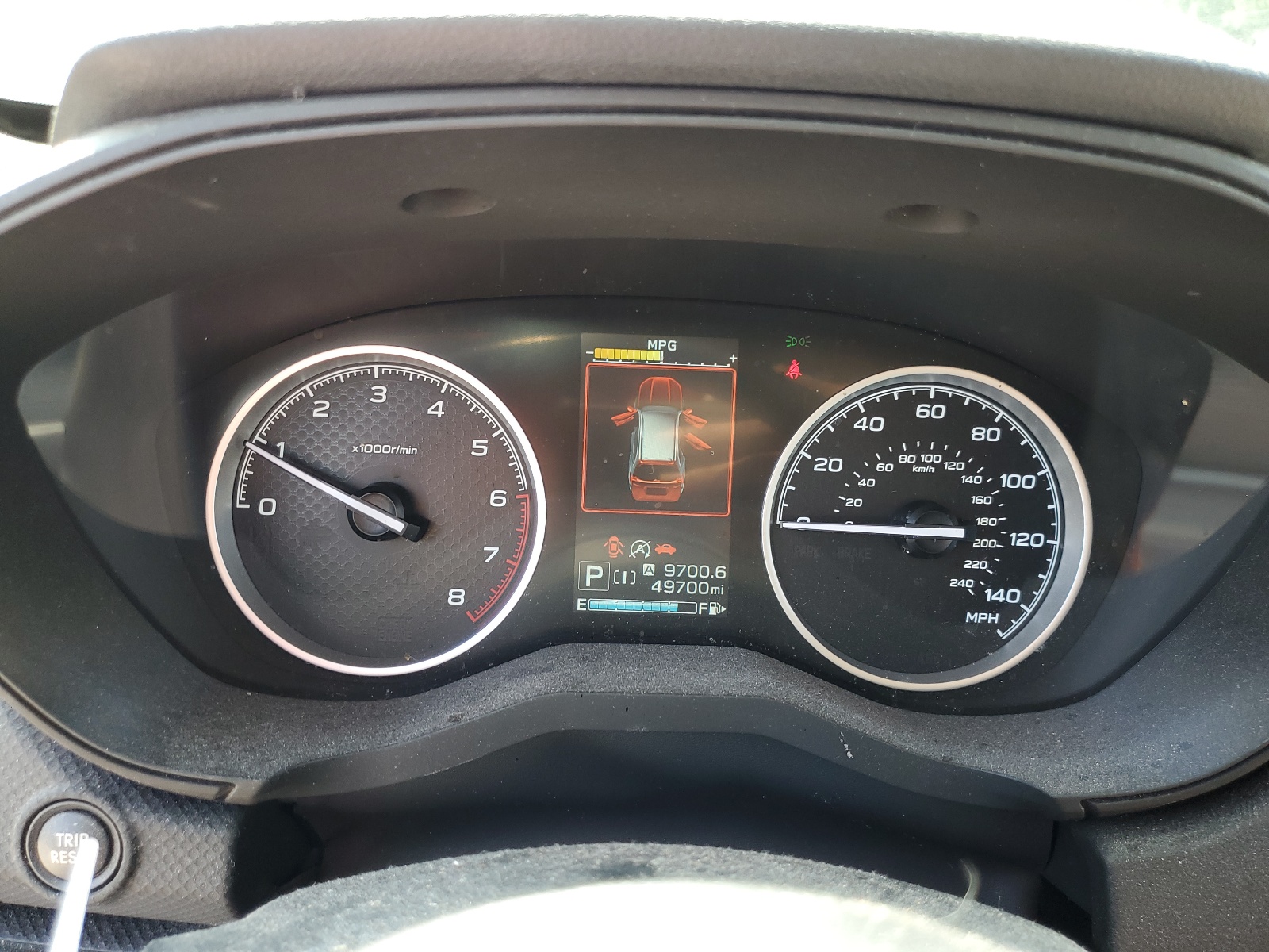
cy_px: 476
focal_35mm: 26
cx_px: 634
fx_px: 953
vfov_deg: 53.1
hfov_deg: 67.3
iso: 55
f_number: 1.5
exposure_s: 1/120
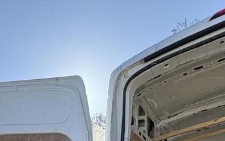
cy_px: 200
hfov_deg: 50.6
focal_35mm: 38
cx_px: 75
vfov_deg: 26.4
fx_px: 233
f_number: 2.2
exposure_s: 1/727
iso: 40
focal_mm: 2.22
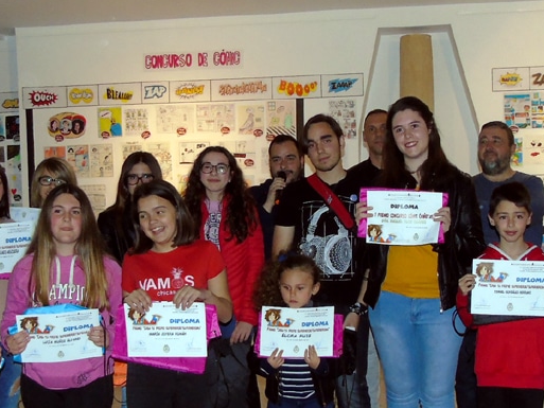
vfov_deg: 25.2
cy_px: 255
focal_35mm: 58
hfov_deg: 33.2
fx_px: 912
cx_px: 308
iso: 200
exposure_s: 1/30
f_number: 3.4
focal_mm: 4.4
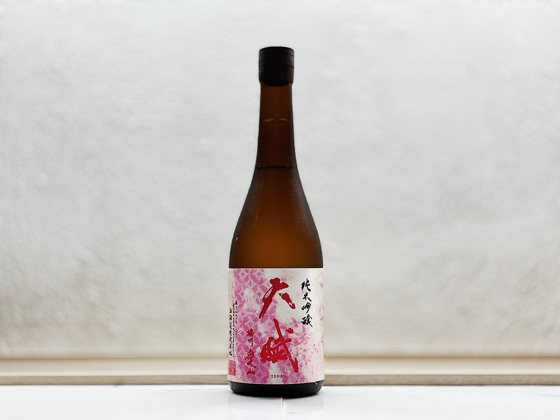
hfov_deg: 36.8
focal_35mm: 52
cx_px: 280
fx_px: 841
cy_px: 210
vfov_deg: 28.0
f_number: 2
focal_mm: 6
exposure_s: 1/100
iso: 80
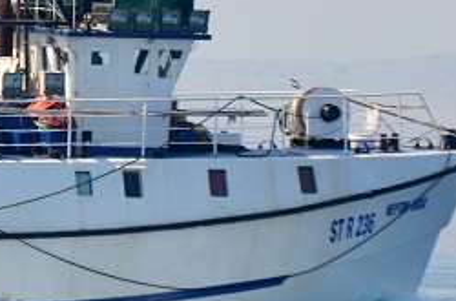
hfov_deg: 1.4
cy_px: -25
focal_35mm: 1440
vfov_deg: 0.9
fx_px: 18183
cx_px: -109
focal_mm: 240
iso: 400
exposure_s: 1/2500
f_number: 5.6
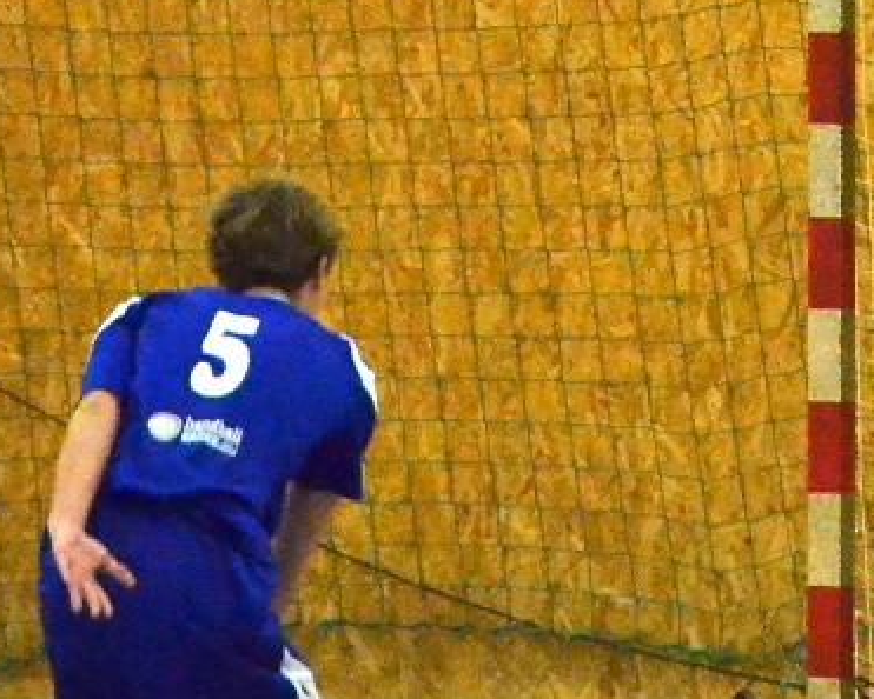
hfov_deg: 4.0
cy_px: 457
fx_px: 12381
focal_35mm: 479
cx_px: 1044
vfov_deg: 3.2
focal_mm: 105
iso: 6400
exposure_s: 1/1000
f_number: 5.6
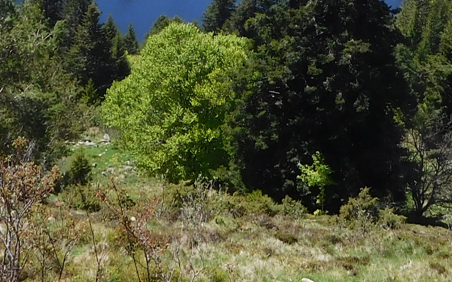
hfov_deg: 21.4
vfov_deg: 12.4
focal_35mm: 97
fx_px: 1195
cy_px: -219
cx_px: 242
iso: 125
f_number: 3.4
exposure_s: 1/800
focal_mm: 4.5
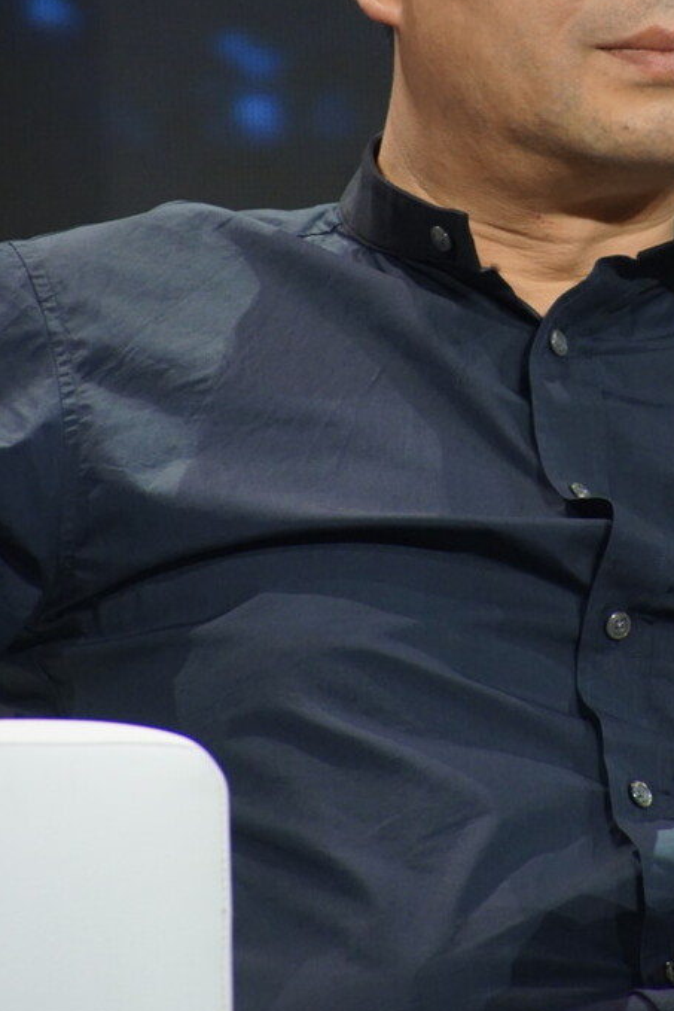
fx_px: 22313
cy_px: 185
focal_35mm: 795
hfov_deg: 1.7
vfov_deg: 2.6
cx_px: 547
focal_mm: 300
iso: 800
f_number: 6.3
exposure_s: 1/80
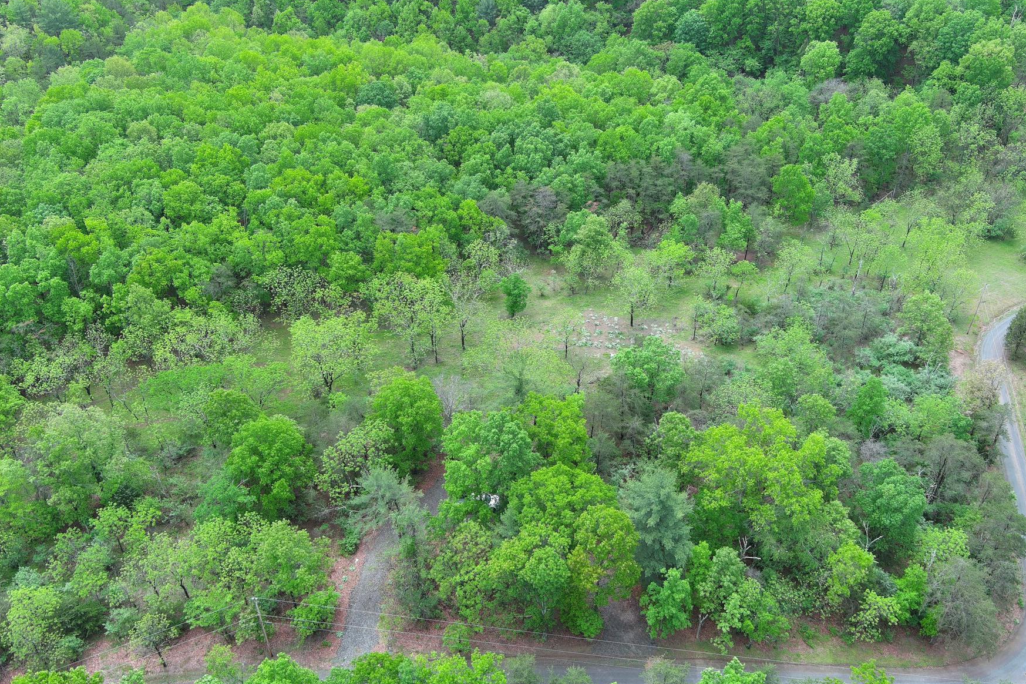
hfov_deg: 55.8
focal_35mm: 34
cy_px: 366
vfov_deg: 38.8
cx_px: 535
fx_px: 969
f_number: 2.8
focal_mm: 10.57
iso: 100
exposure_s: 1/250
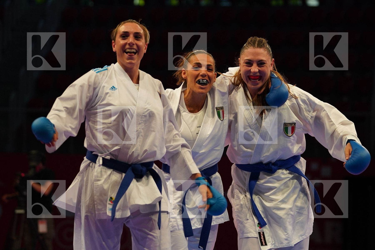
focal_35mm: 150
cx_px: 188
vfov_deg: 9.1
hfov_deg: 13.7
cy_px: 125
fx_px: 1562
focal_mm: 100
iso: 1600
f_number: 2.8
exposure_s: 1/500
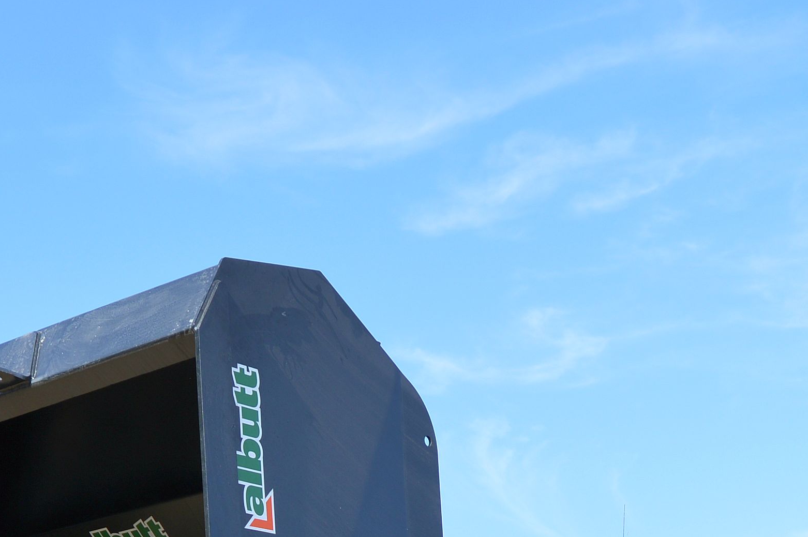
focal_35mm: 78
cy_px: 748
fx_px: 1749
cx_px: 305
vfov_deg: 16.3
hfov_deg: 25.9
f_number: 6.3
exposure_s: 1/160
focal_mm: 18
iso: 100
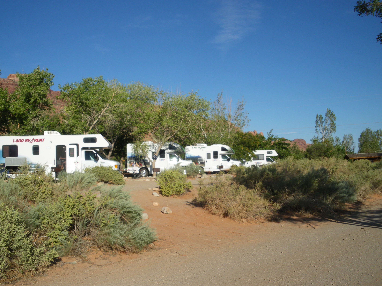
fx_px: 397
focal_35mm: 36
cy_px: 143
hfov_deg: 51.4
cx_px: 191
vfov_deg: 39.7
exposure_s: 1/400
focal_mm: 6.3
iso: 64
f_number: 5.4
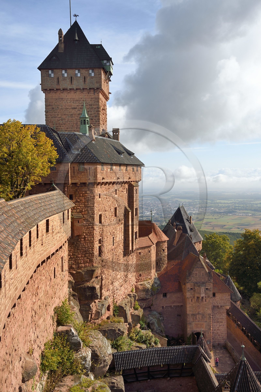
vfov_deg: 48.5
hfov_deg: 33.3
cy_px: 196
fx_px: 436
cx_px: 130
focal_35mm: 40
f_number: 13
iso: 200
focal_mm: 40
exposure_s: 1/320
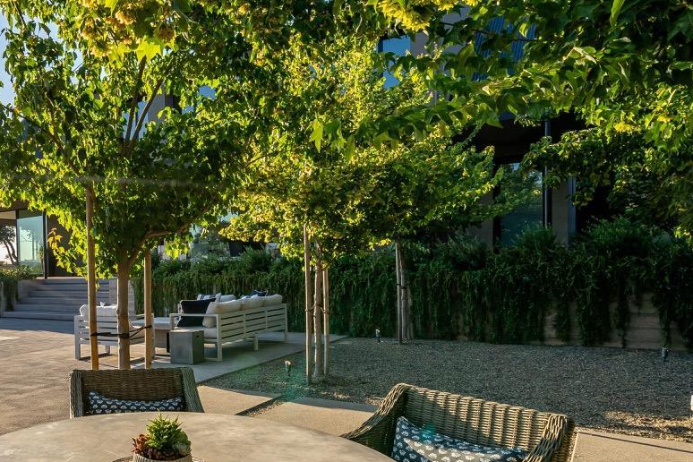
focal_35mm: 31
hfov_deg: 52.6
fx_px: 597
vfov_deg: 42.0
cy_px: 290
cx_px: 64
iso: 320
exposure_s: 1/160
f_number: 11
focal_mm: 16
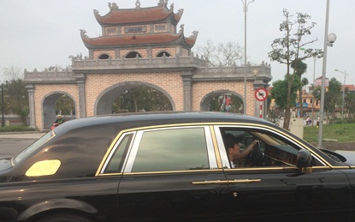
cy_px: 176
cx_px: 219
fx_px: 445
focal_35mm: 46
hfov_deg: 43.2
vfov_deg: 27.4
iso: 32
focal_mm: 4.12
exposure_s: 1/1001
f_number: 2.2
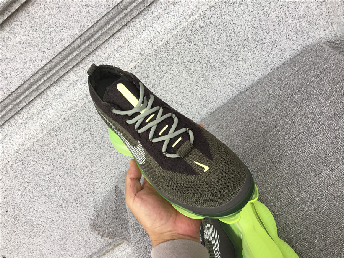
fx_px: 308
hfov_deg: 58.4
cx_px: 172
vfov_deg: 45.4
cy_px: 129
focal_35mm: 31
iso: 32
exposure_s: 1/100
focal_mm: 3.3
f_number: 2.4
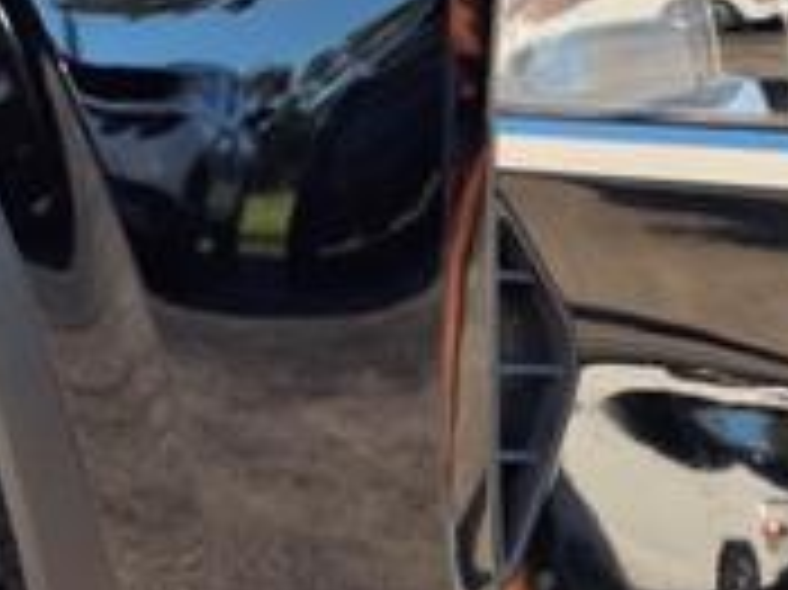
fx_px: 2252
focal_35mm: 99
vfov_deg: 14.9
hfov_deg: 19.5
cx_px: 707
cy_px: 324
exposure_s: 1/667
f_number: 1.9
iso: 40
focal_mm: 3.58
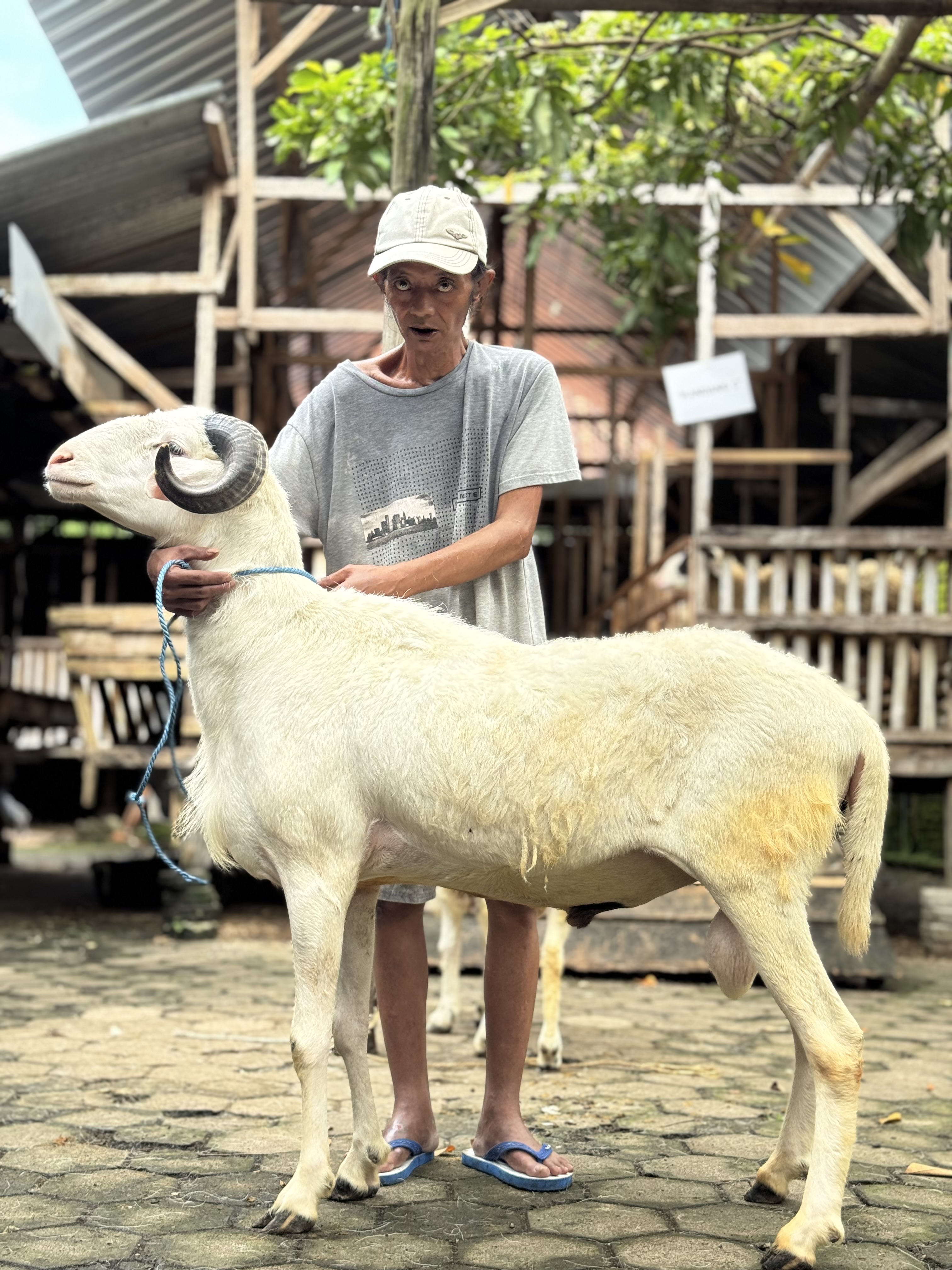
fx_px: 1760
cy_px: 635
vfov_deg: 39.7
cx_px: 476
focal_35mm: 48
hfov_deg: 30.3
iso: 50
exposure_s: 1/121
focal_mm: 6.76
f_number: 1.78
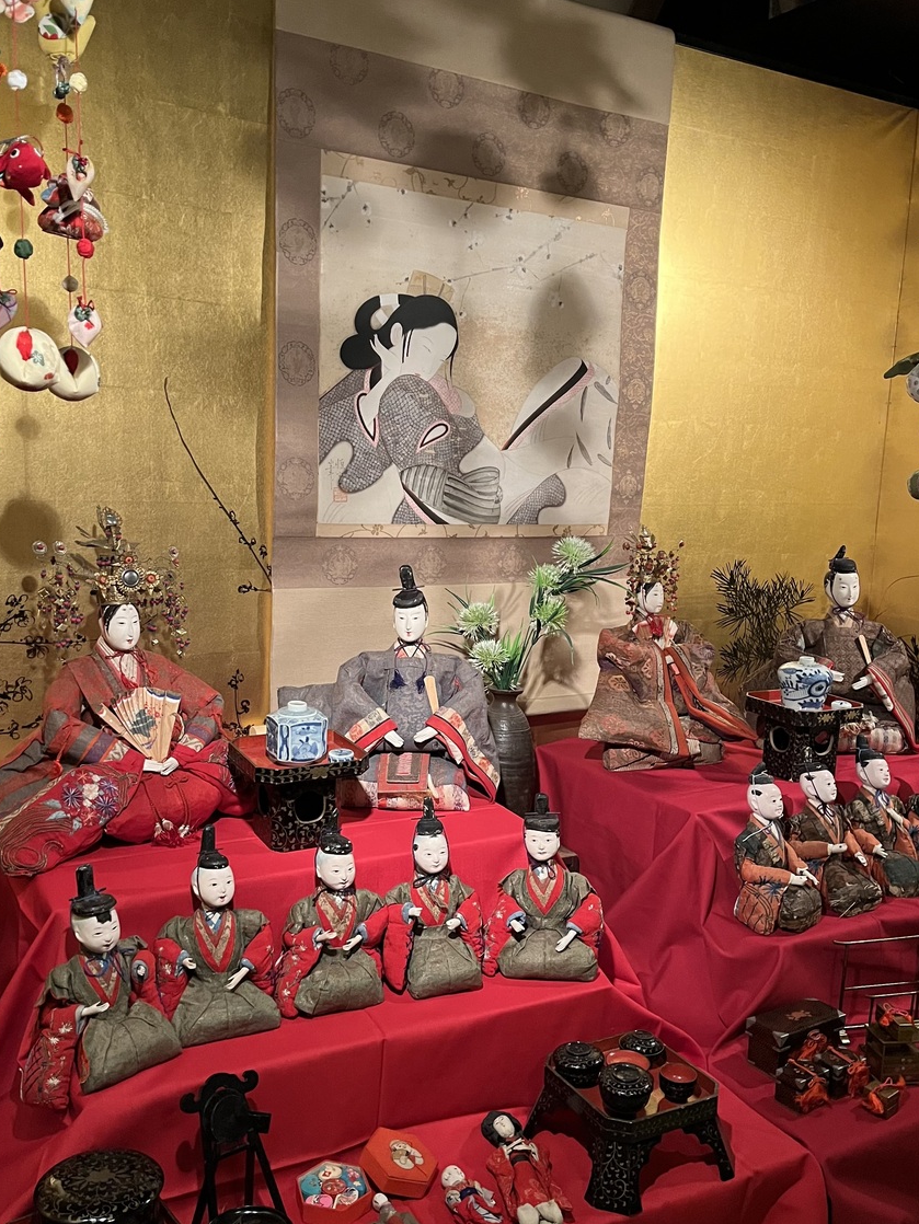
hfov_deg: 45.5
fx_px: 1097
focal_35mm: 31
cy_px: 641
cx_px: 446
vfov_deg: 58.3
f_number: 1.6
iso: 500
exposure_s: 1/40
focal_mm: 5.1
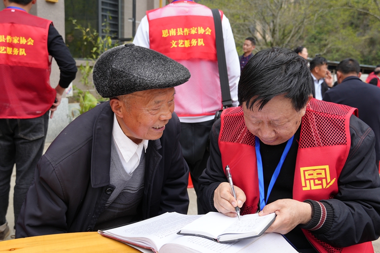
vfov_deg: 38.3
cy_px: 126
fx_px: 364
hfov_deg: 55.1
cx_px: 190
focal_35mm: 34
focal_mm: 23
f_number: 4.5
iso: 100
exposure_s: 1/320
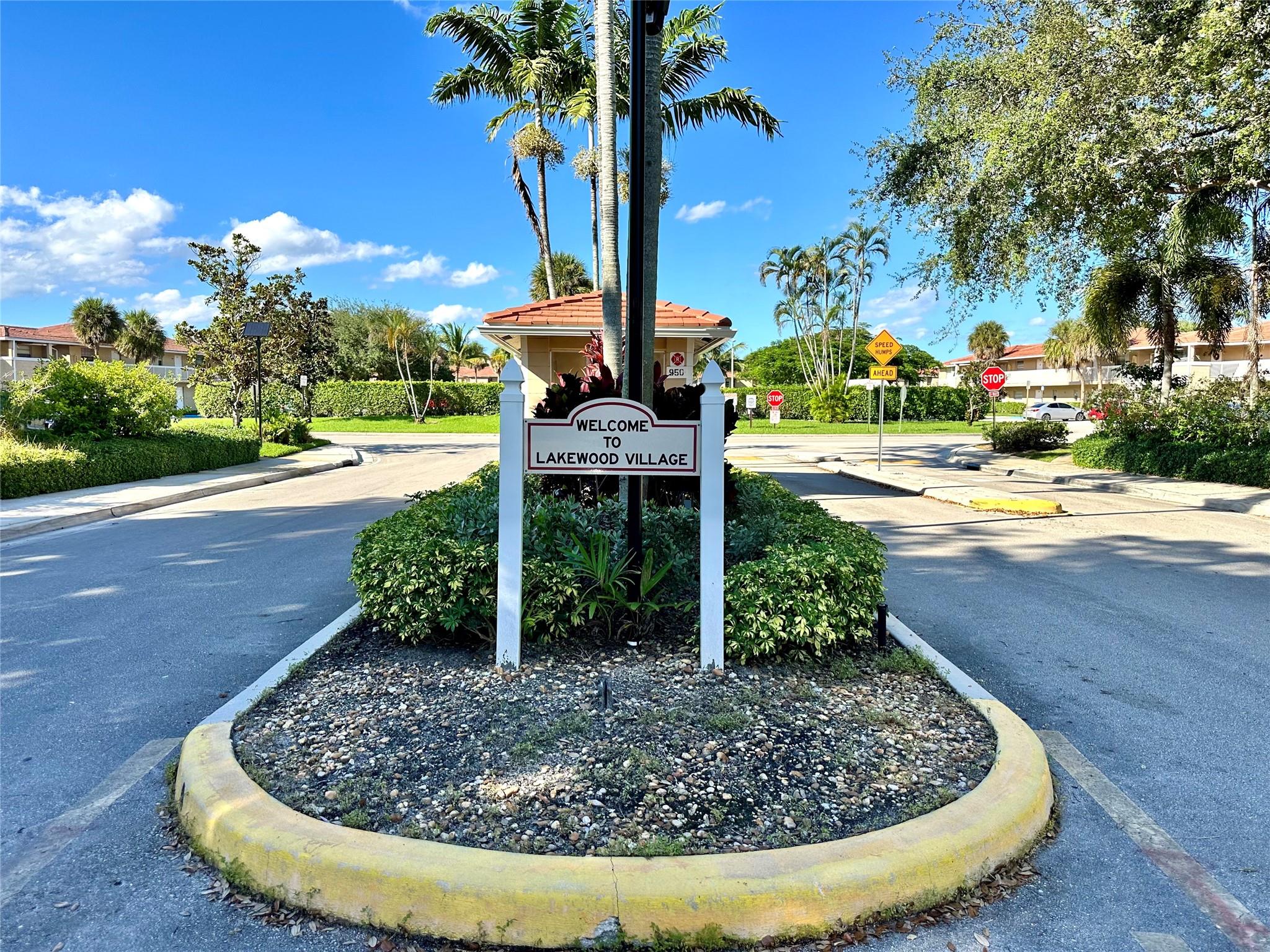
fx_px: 881
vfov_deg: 56.8
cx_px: 635
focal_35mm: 24
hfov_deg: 71.6
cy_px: 476
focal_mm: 6.86
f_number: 1.78
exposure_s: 1/2732
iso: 80
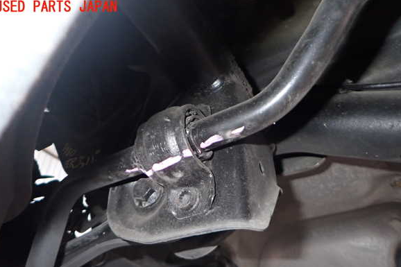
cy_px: 155
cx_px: 199
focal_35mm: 27
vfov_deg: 47.7
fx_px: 301
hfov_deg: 67.4
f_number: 5.6
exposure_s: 1/30
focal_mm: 4.5
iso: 500
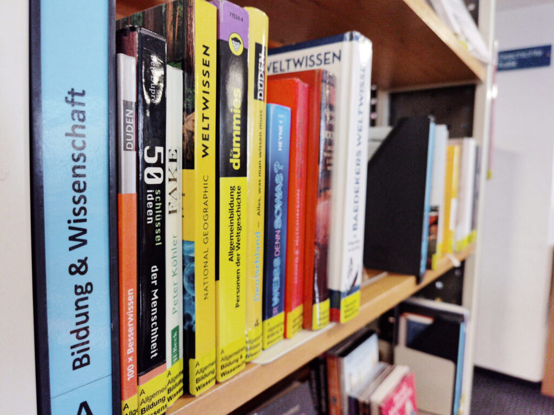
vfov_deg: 58.9
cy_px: 208
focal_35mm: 23
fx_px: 368
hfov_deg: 73.9
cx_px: 277
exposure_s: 1/100
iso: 160
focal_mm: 6.71
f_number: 1.9
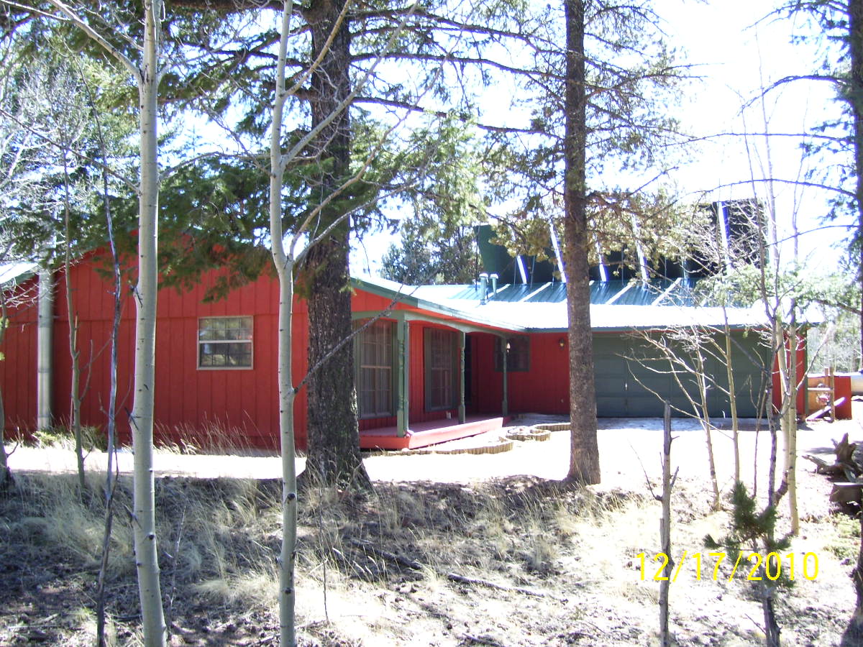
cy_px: 324
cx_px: 432
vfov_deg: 38.7
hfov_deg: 50.1
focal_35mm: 37
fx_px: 922
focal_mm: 6
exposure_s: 1/180
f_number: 2.7
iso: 80
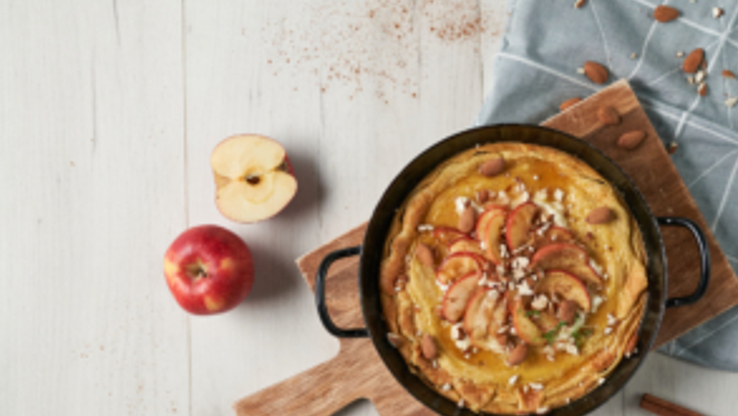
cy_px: 236
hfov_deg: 40.8
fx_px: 979
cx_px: 494
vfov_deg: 24.0
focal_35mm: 50
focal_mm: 35
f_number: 4
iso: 1000
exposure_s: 1/125
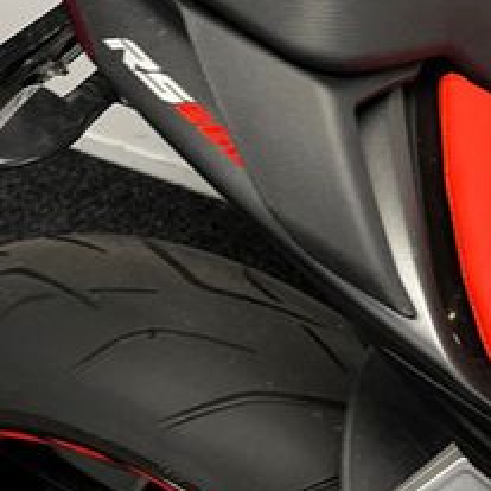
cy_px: 97
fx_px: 1139
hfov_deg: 23.6
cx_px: 455
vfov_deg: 23.9
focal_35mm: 71
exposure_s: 1/50
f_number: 1.6
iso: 100
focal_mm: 5.1
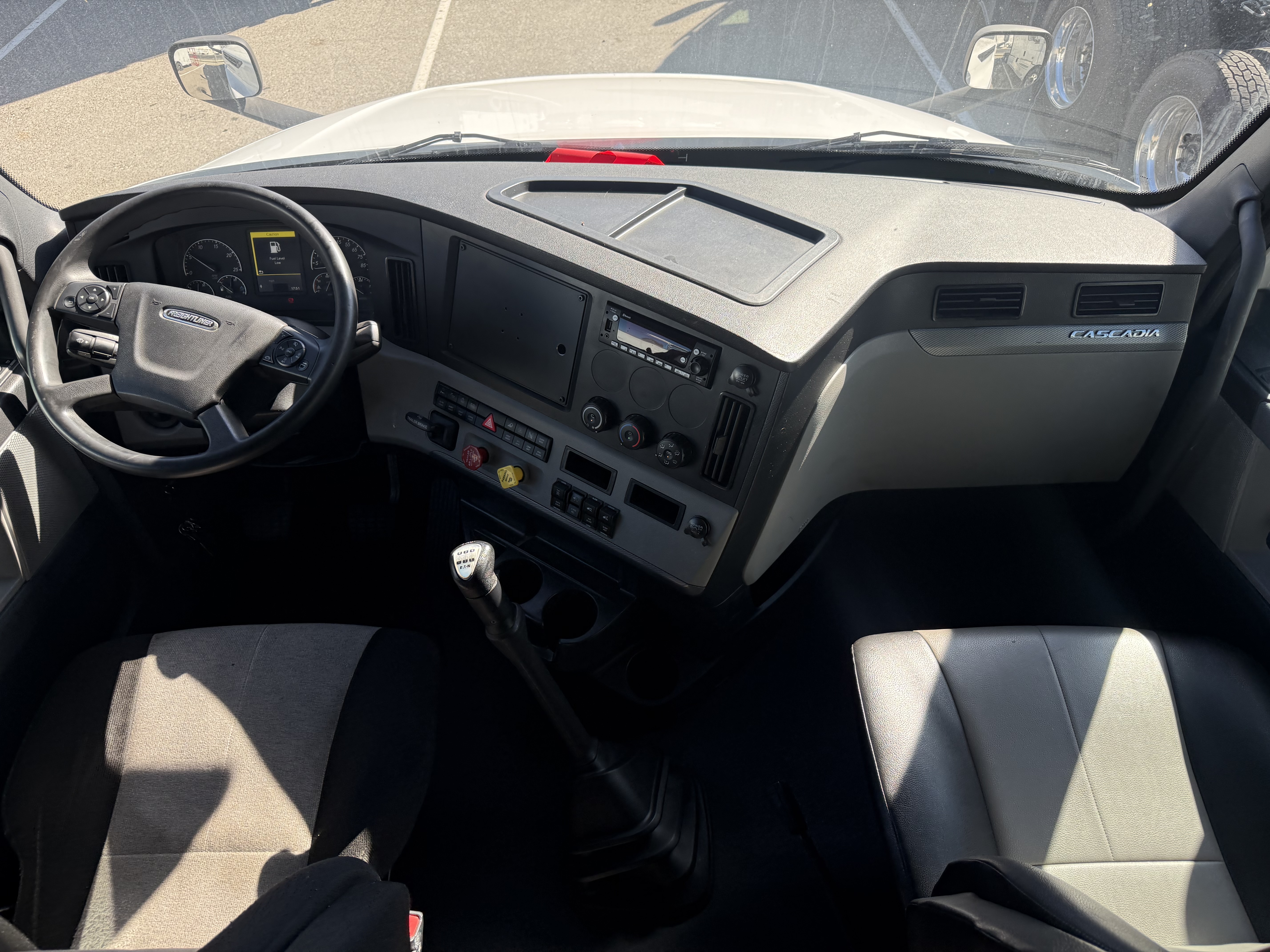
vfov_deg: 56.8
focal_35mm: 24
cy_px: 476
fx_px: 881
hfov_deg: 71.6
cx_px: 635
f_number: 1.78
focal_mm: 6.76
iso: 100
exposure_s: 1/813
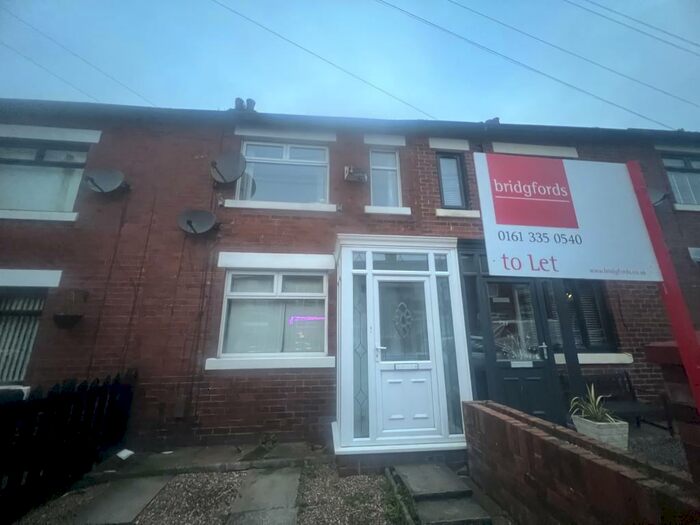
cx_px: 350
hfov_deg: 106.2
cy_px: 262
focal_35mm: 13
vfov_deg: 89.9
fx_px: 263
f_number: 1.8
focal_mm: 1.57
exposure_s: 1/30
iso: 2000
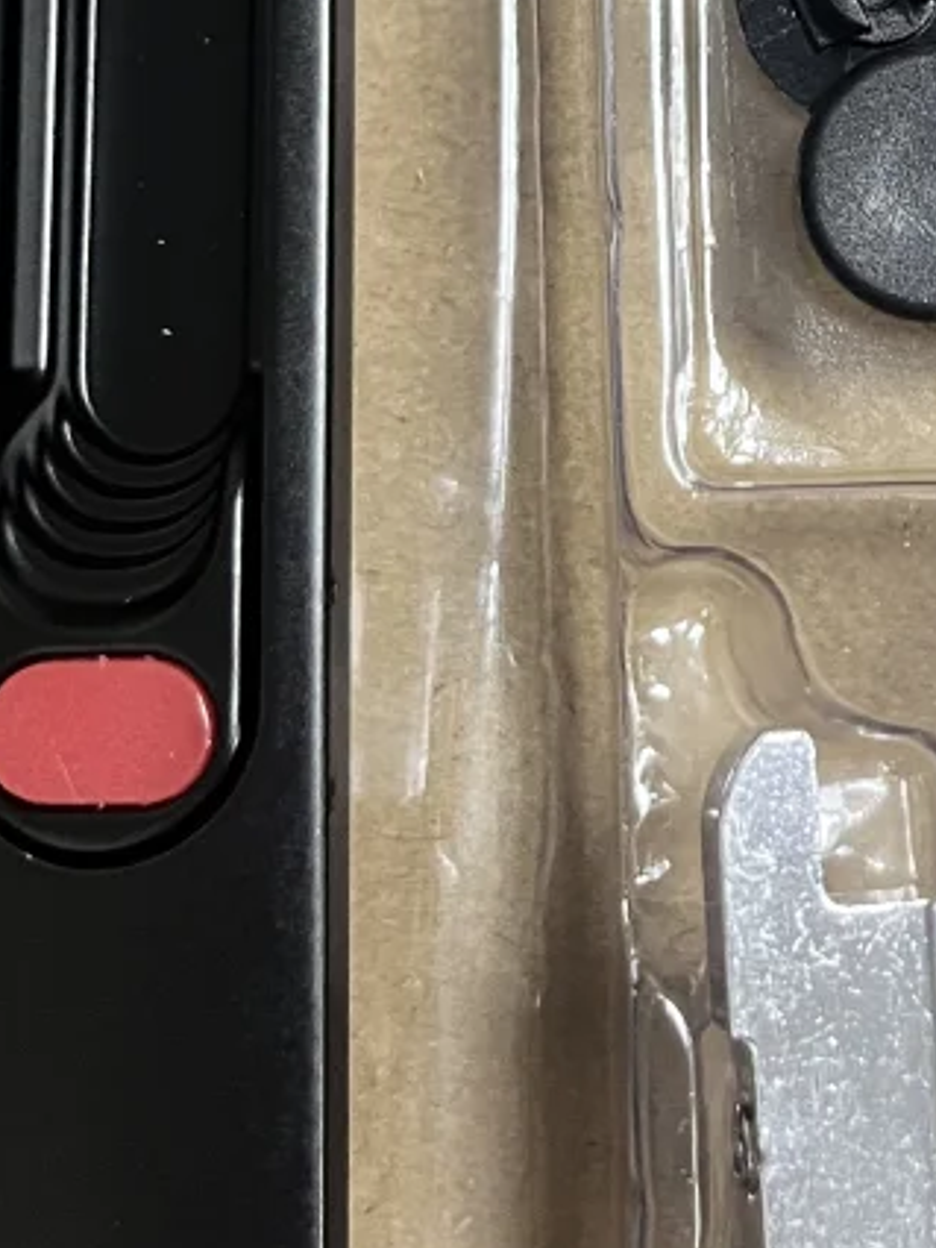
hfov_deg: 16.5
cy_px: -73
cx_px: 863
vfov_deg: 21.3
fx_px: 3171
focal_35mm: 88
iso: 320
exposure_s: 1/60
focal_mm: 5.1
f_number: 1.6
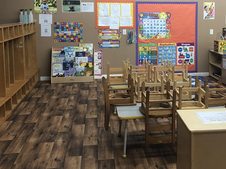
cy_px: 44
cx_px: 157
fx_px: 313
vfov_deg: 29.8
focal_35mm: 48
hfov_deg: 39.0
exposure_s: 1/32
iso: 25
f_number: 1.8
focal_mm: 3.99
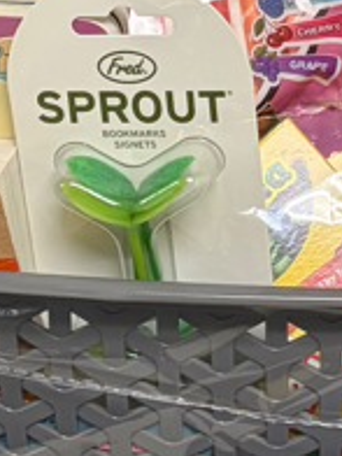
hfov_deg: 9.3
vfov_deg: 12.4
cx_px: 291
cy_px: 109
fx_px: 2095
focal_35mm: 159
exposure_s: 1/60
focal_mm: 5.96
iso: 160
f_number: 1.6
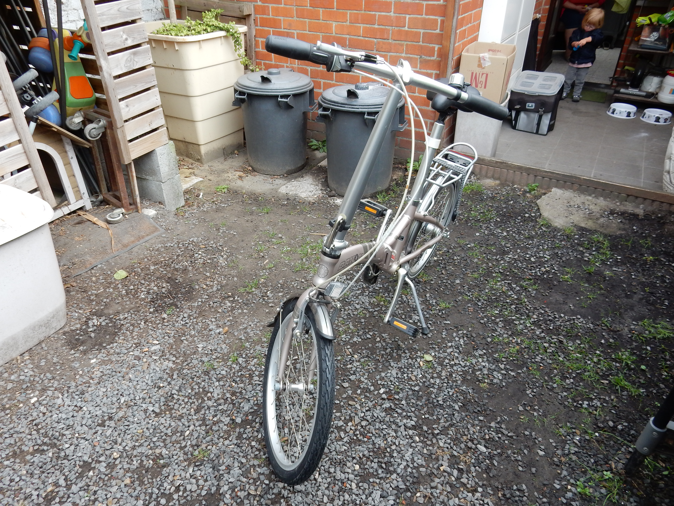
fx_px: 487
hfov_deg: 69.4
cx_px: 337
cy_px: 253
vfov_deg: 54.9
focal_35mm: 25
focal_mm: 4.5
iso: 125
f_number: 3.7
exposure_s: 1/80
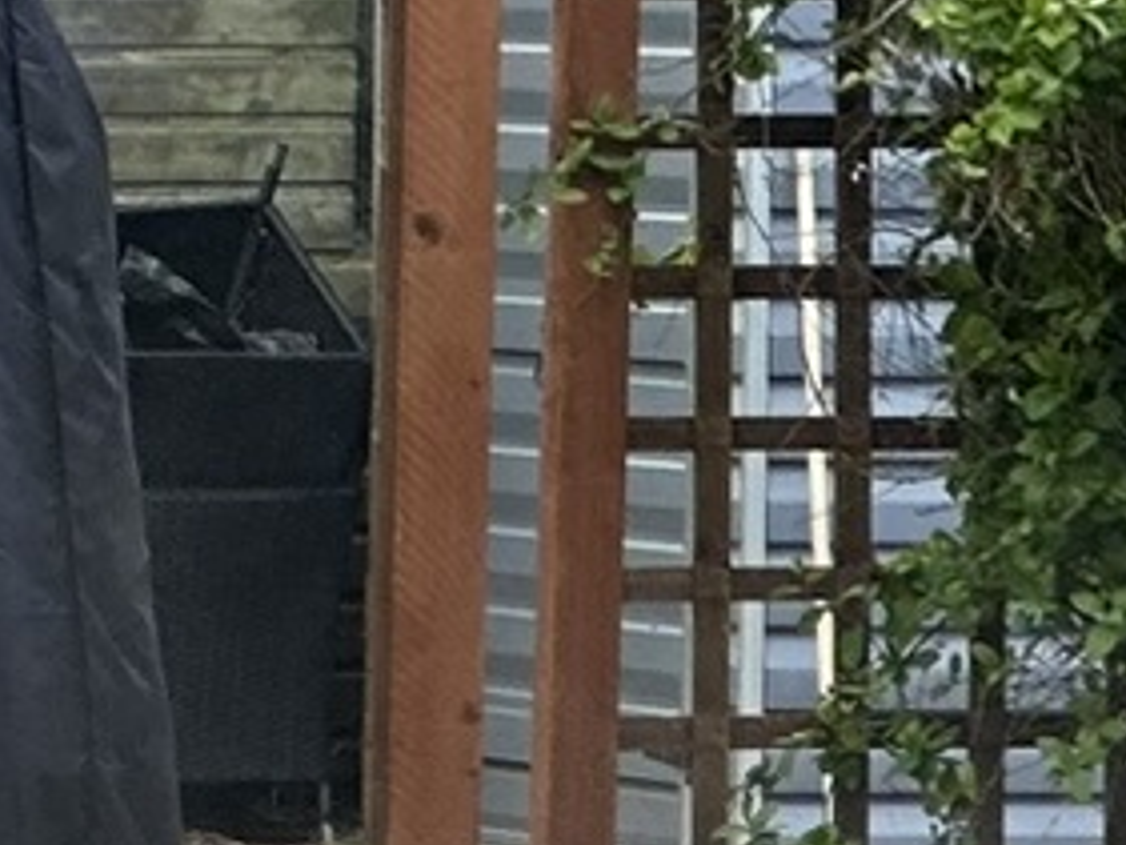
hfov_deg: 3.5
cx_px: -1843
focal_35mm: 561
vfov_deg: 2.7
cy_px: 829
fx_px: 18256
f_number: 2.8
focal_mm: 9
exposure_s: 1/121
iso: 25
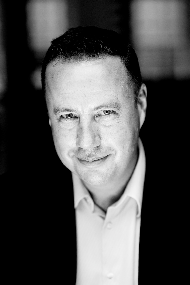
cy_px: 142
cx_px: 95
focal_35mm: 85
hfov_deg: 16.1
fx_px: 674
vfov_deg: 23.9
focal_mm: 85
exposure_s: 1/320
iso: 400
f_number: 2.2
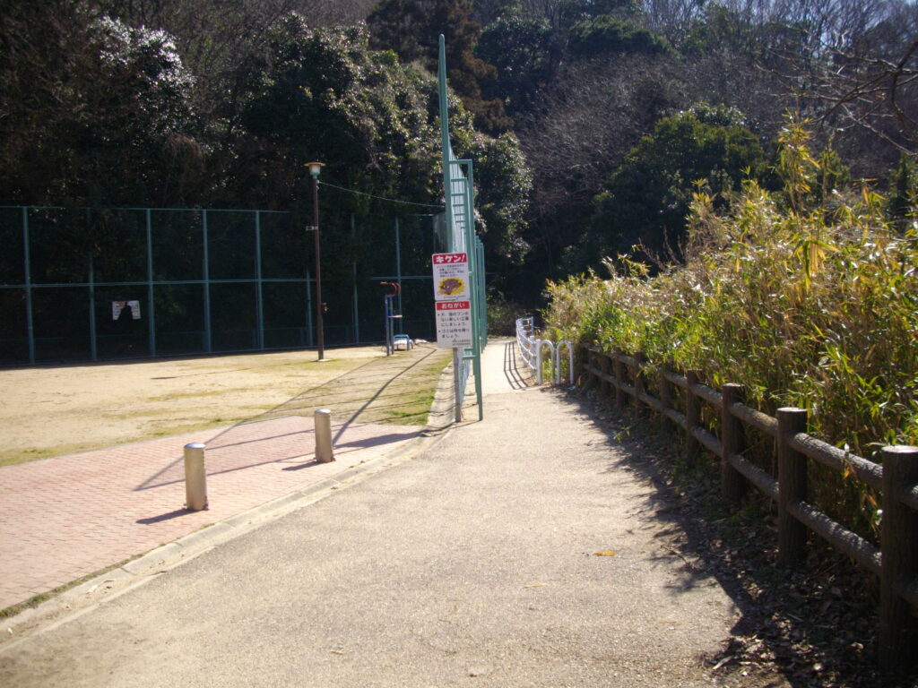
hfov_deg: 50.1
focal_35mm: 37
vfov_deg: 38.7
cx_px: 459
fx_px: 981
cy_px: 344
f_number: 5.6
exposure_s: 1/250
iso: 100
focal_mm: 6.2
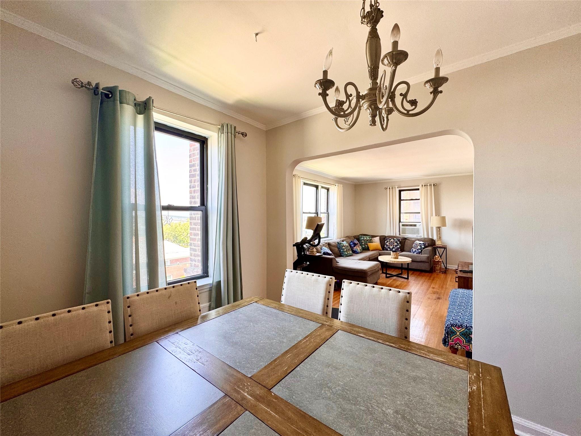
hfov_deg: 102.1
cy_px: 218
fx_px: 235
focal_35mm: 14
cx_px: 290
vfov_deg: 85.7
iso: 80
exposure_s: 1/99
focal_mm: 2.22
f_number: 2.2
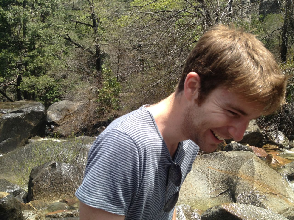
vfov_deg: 40.7
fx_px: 297
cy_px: 110
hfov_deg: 52.6
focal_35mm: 35
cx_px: 147
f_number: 2.4
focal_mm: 4.28
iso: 64
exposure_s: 1/673
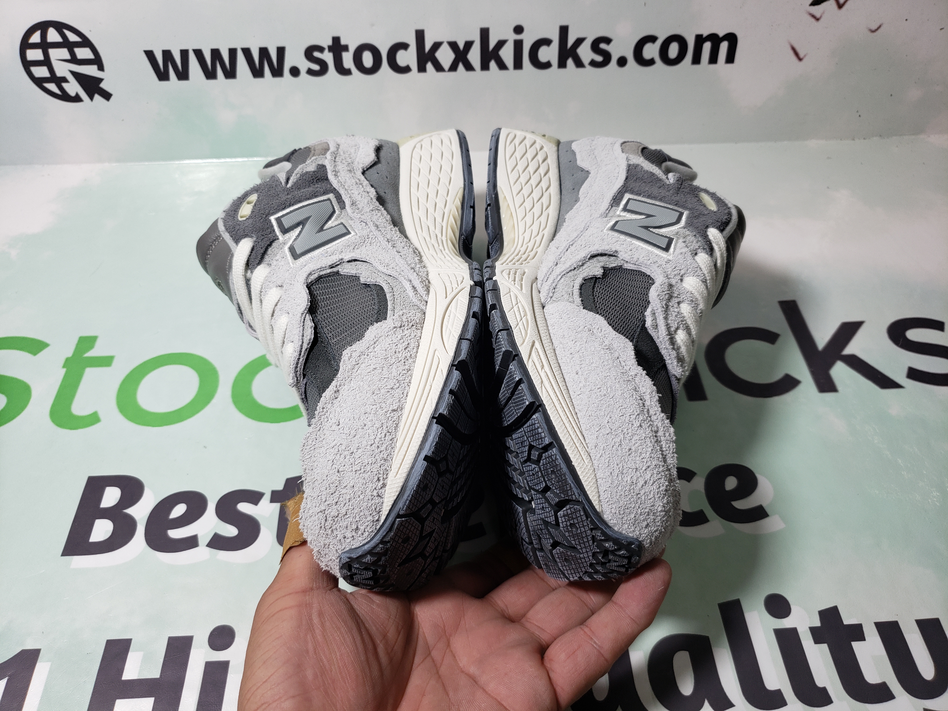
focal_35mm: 26
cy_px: 356
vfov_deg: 53.1
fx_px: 712
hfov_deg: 67.3
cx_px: 474
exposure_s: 1/431
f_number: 1.5
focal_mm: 4.3
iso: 50
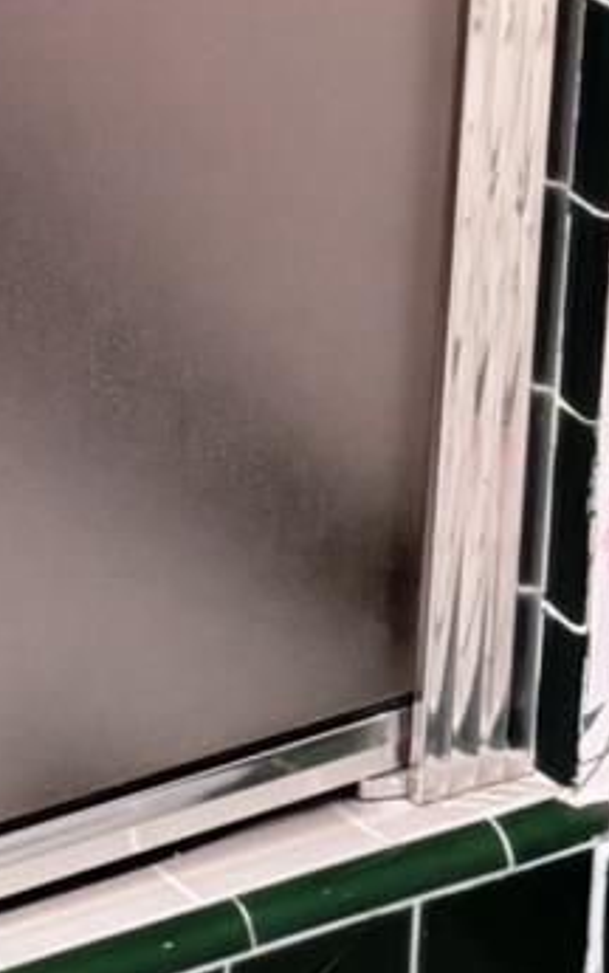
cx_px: 180
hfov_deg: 8.7
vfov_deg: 12.4
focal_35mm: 151
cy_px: -888
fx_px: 4005
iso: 500
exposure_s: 1/60
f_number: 1.78
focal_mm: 6.76
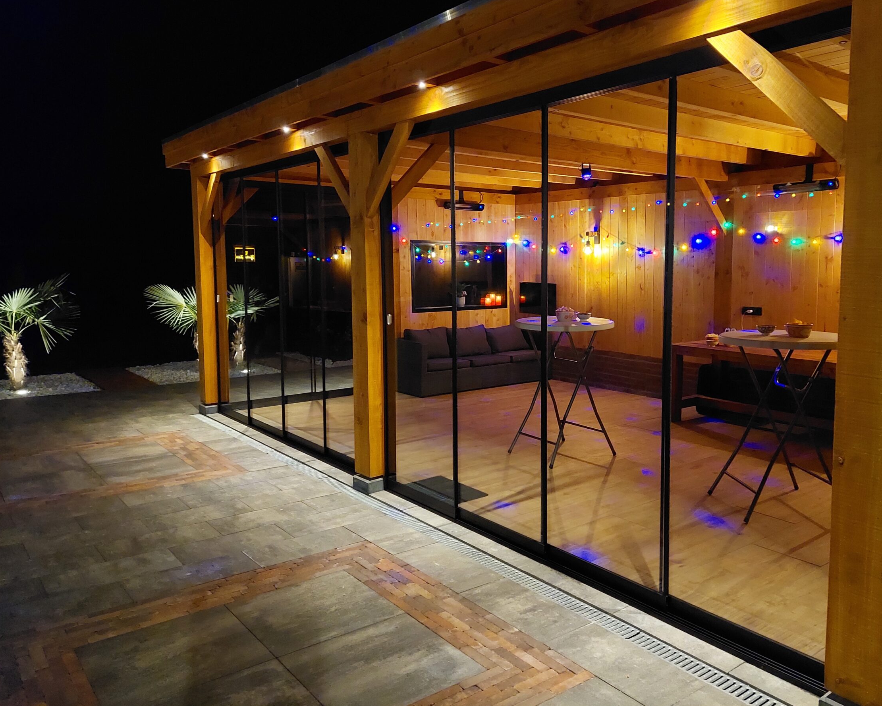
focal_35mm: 27
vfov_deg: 53.1
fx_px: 705
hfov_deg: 63.8
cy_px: 329
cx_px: 504
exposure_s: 1/25
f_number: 1.8
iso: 1600
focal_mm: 5.23
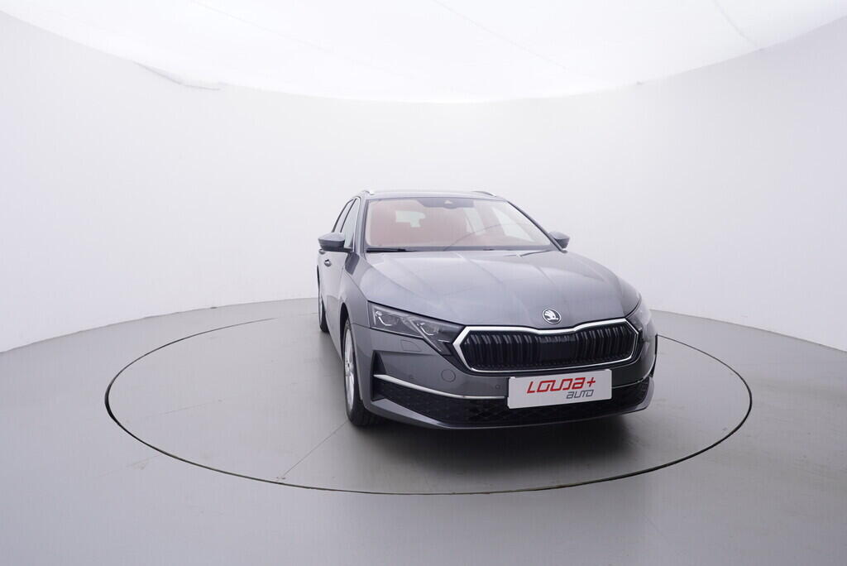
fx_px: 530
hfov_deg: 77.3
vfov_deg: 56.2
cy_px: 283
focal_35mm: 22
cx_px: 424
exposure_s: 1/80
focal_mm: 15
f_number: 5
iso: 200
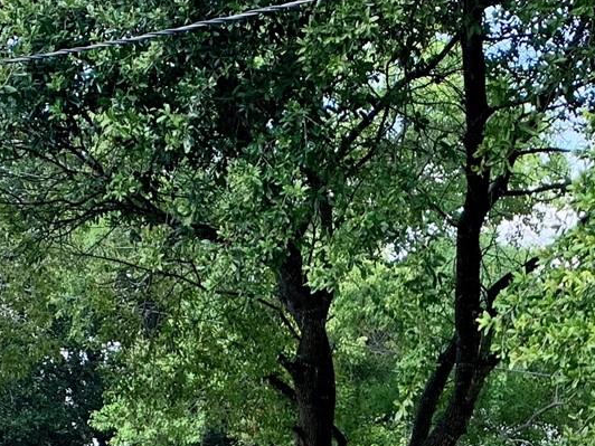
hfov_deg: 19.6
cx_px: 407
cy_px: 819
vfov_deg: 13.2
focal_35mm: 100
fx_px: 1719
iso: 25
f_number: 1.8
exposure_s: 1/308
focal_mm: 4.25
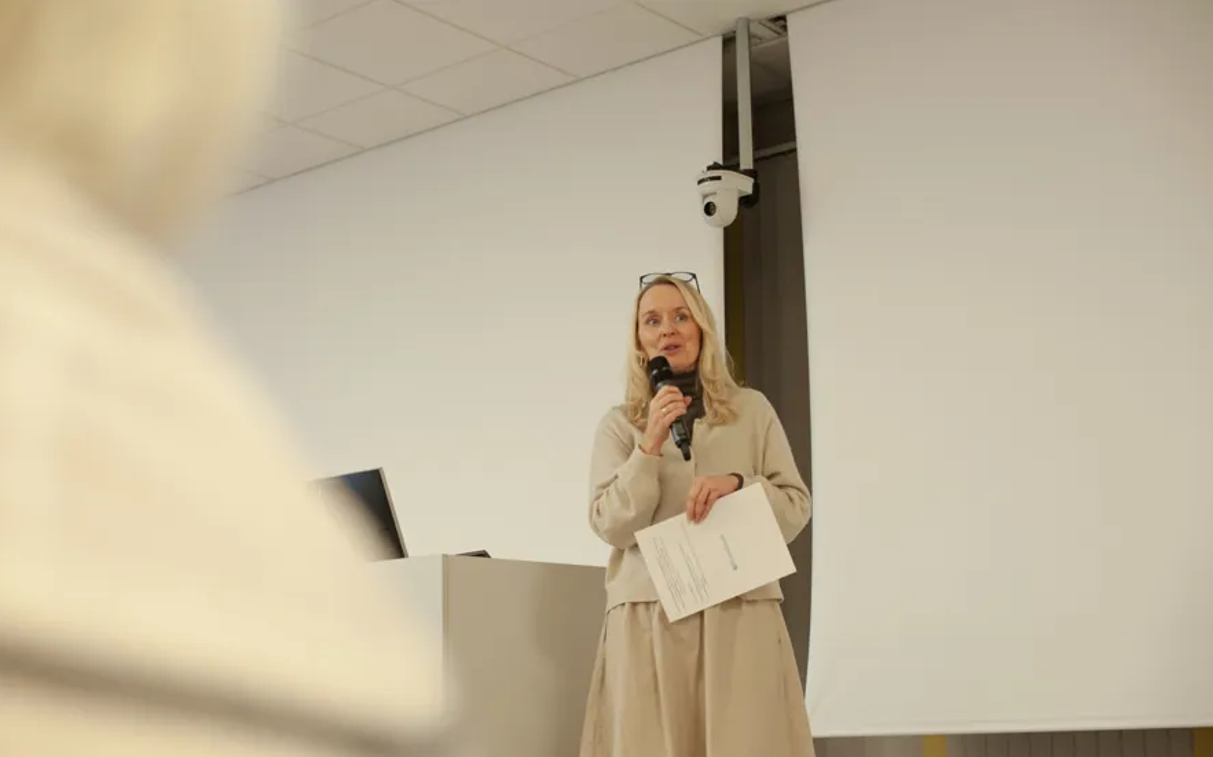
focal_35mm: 52
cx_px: 595
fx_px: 1719
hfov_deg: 38.9
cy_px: 411
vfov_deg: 24.9
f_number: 3.5
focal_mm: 50
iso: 1250
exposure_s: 1/125
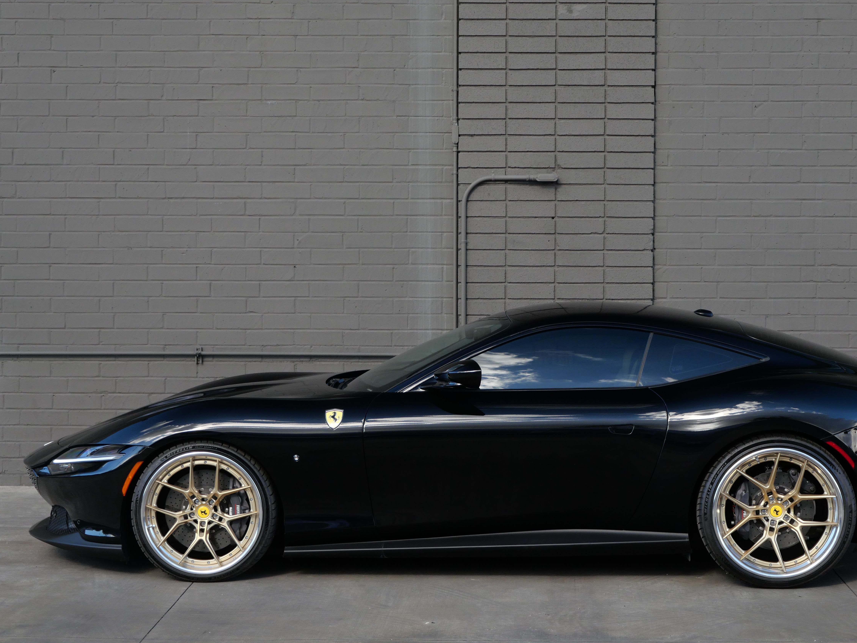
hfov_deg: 23.8
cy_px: 321
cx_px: 486
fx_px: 2030
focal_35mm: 82
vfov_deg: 18.0
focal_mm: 36
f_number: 5.3
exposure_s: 1/200
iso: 400
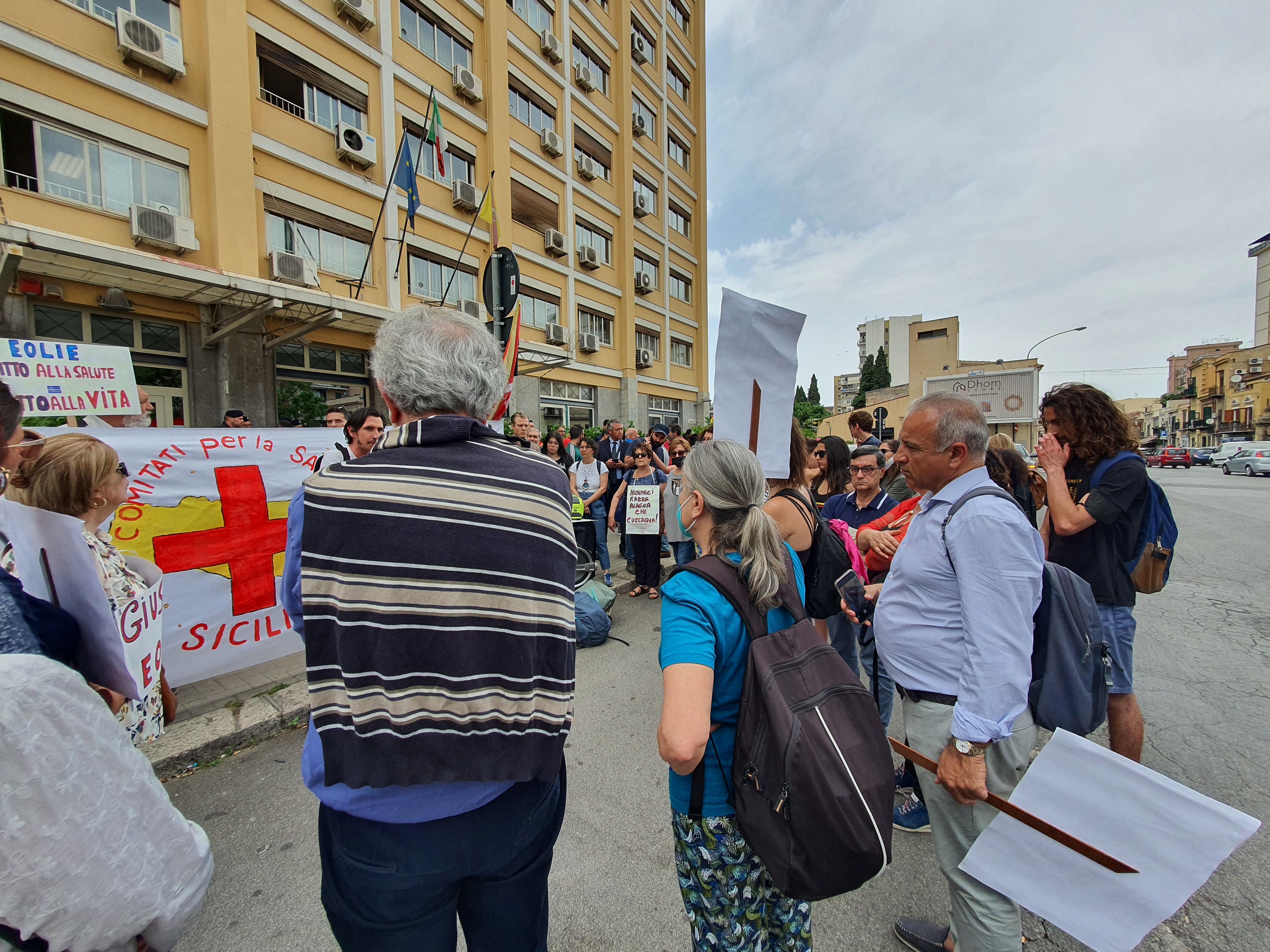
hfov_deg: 106.2
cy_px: 476
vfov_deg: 89.9
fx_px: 477
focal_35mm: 13
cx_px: 635
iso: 50
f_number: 2.2
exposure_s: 1/366
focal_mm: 1.8
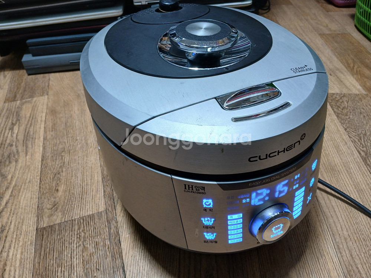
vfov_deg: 53.1
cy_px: 139
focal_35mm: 26
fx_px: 279
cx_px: 186
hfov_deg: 67.3
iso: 200
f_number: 1.8
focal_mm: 3.98
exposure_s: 1/40
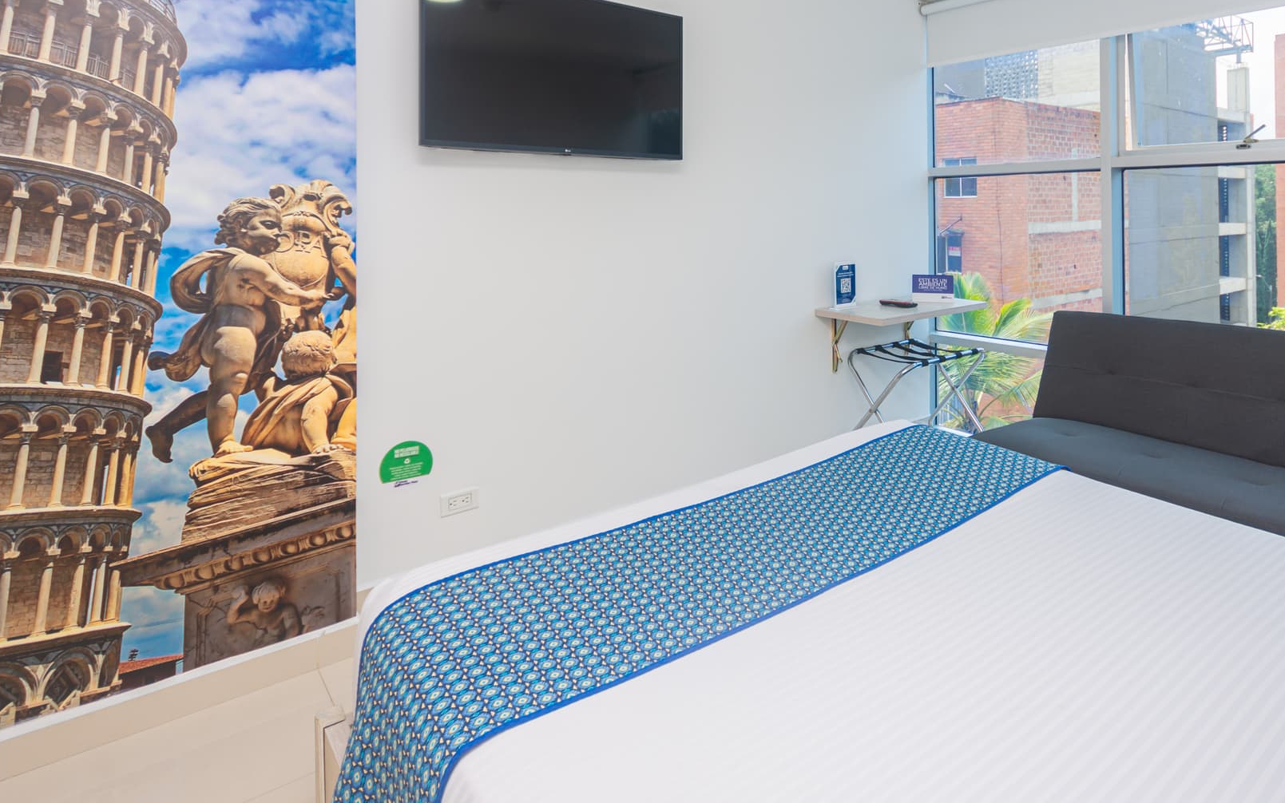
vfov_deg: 61.7
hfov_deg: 87.3
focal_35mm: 19
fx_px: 665
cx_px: 741
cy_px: 320
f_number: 4.5
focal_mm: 10
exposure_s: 1/60
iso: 100
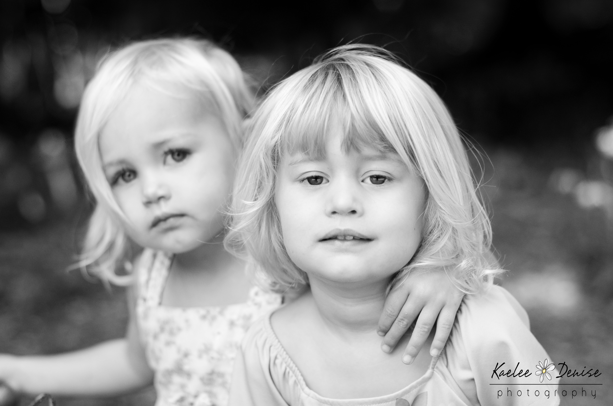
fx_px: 1274
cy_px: 203
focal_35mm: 75
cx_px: 306
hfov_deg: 27.0
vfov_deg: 18.1
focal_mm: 50
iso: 400
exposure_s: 1/2500
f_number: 2
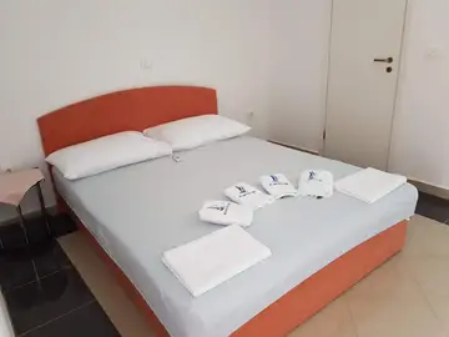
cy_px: 168
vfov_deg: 53.1
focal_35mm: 26
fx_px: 337
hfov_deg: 67.3
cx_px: 224
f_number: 1.7
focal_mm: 4.2
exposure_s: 1/12
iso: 200
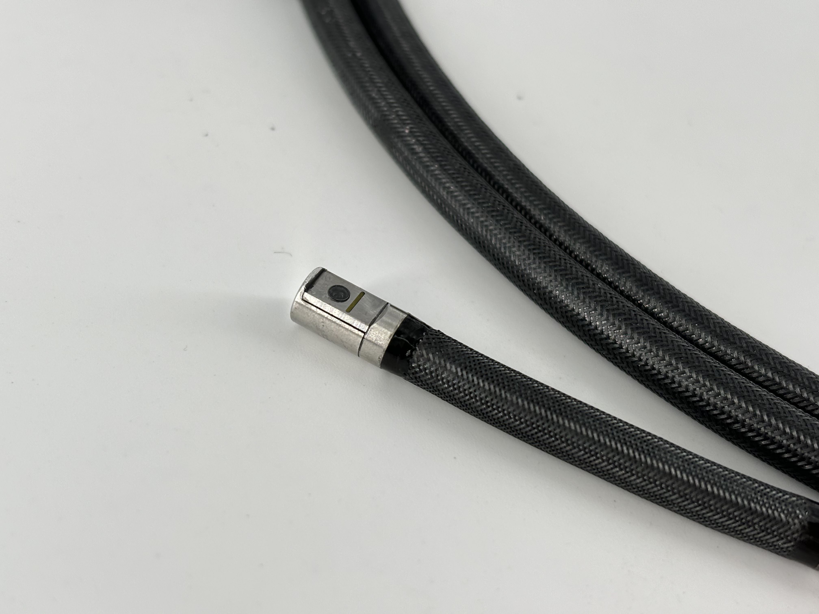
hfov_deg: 36.8
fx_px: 1230
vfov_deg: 28.0
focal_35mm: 52
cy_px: 307
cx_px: 410
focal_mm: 5.96
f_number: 1.6
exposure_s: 1/332
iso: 32
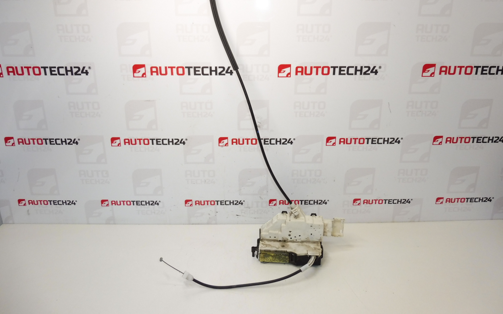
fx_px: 356
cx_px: 253
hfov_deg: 70.4
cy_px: 132
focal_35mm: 26
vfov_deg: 47.4
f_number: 3.5
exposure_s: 1/125
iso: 200
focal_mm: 4.3
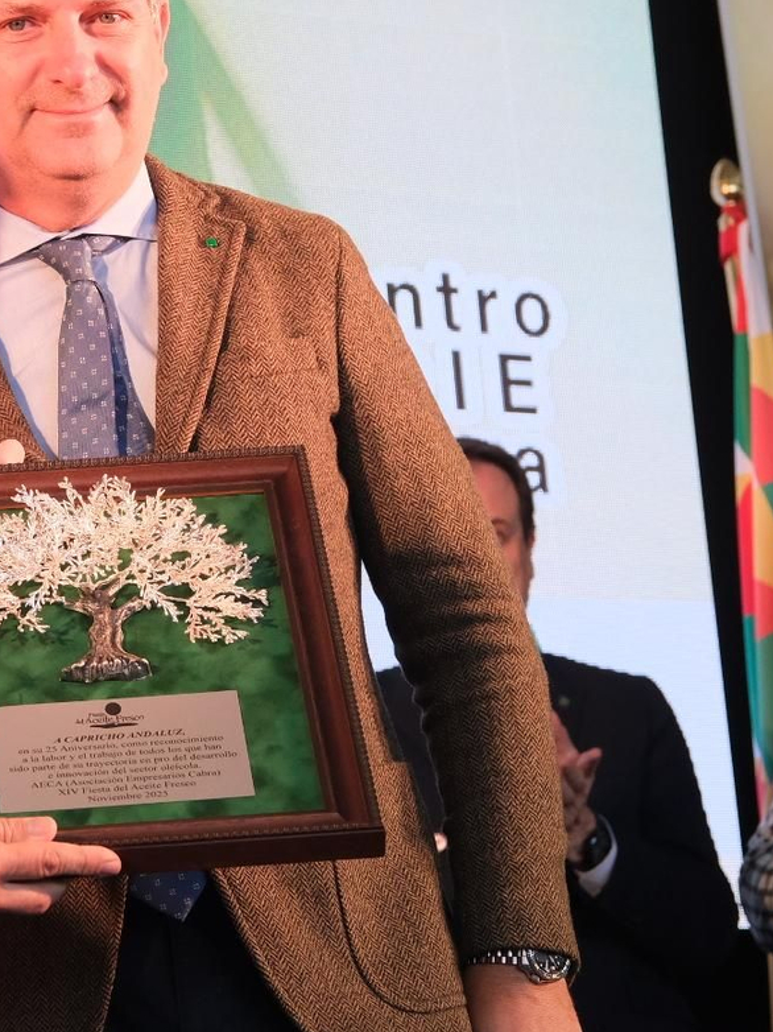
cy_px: 434
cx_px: 36
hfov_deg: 12.0
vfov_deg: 16.1
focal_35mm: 122
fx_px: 3634
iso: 1250
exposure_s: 1/320
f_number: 4
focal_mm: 41.1
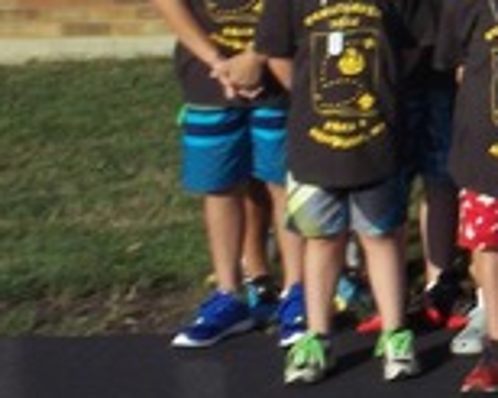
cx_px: 1148
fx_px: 2548
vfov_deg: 8.7
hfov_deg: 9.9
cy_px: -214
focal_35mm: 173
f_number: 4.5
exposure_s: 1/640
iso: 80
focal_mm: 6.3
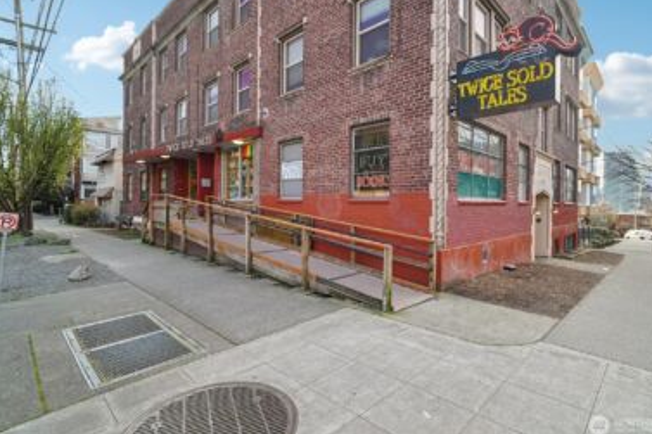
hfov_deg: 93.2
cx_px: 342
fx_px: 308
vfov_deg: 70.4
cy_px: 210
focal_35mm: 17
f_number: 8
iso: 1600
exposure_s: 1/125
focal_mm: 16
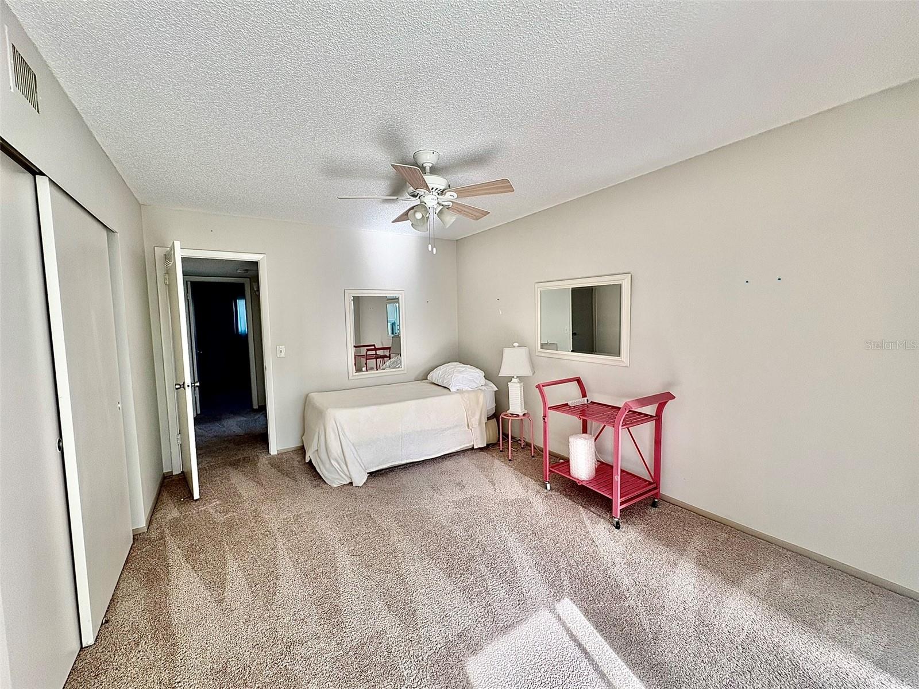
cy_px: 344
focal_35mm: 14
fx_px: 372
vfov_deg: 85.7
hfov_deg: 102.1
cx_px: 460
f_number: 2.2
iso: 40
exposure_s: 1/99
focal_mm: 2.22
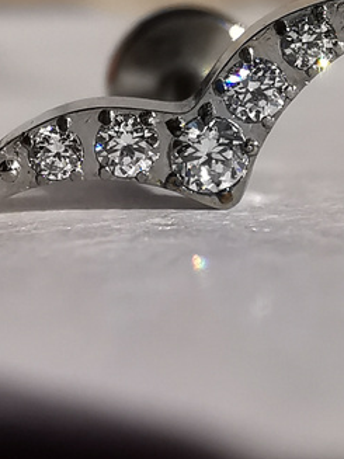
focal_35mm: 107
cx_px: 153
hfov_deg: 13.8
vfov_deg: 18.3
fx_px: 1419
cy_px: 125
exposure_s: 1/2016
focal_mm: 2.35
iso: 50
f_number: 2.2
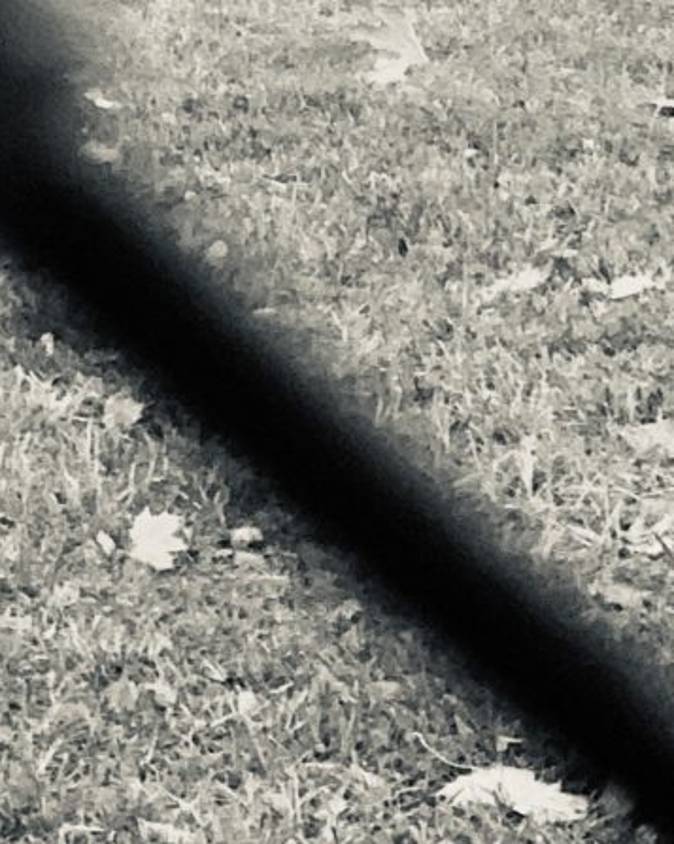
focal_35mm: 291
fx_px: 7263
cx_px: -126
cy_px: -725
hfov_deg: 5.3
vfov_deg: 6.5
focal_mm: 6
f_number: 2.4
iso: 40
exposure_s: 1/121
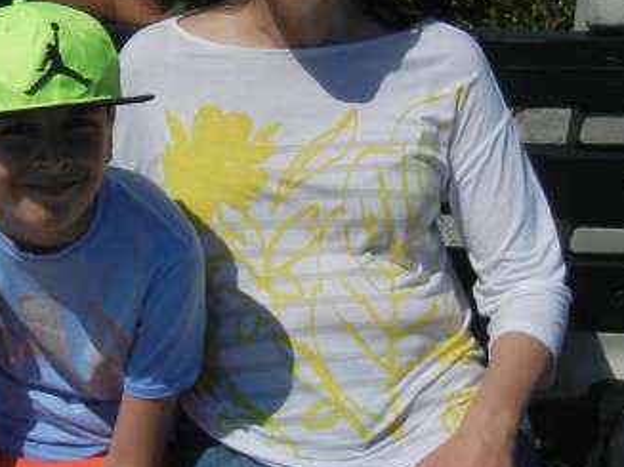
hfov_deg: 20.3
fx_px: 1694
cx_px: 11
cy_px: 141
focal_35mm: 94
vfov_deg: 15.7
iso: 160
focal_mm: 5.4
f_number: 7
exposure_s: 1/1400
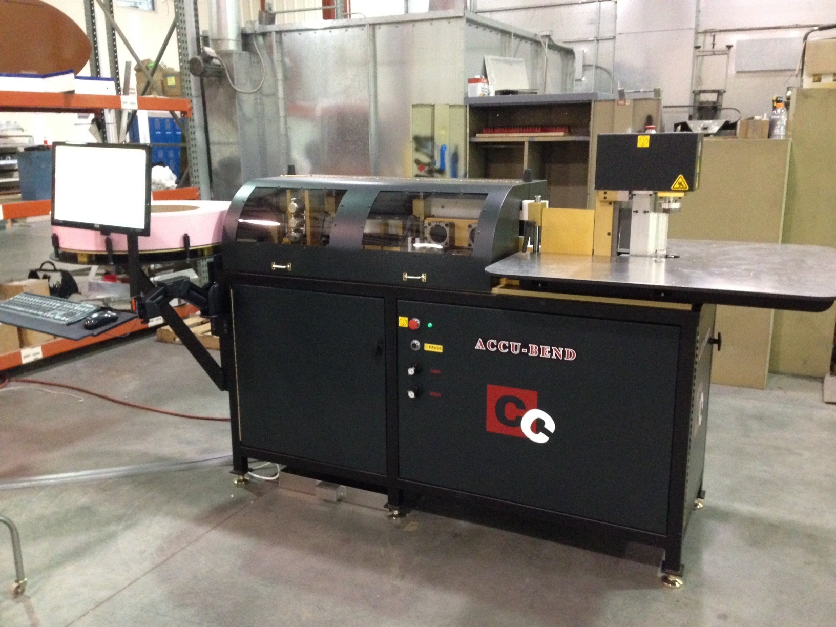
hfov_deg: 55.4
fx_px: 797
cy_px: 314
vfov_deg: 42.9
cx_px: 418
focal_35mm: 33
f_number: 2.4
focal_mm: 4.12
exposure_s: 1/15
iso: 640
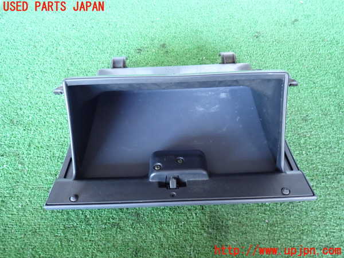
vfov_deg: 49.7
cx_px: 172
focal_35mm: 28
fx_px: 278
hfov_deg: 63.4
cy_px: 129
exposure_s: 1/30
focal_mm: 5.05
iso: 640
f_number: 2.2
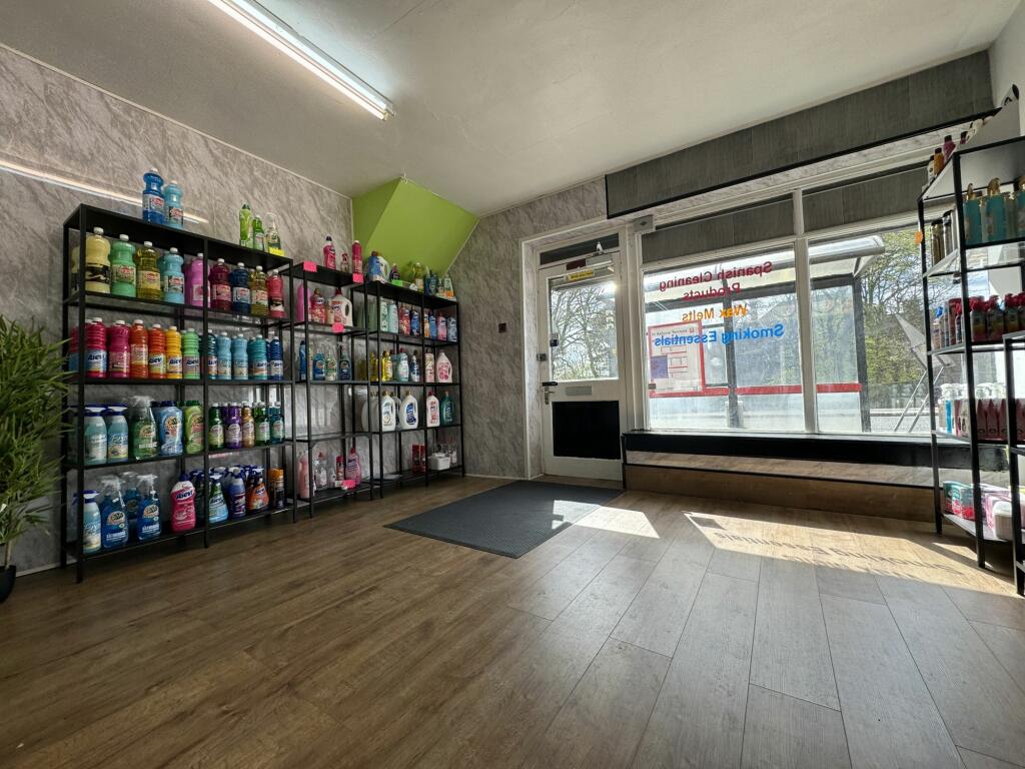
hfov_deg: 102.1
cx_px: 512
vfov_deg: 85.7
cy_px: 384
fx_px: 415
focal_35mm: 14
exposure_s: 1/247
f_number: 2.2
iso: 40
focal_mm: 2.22
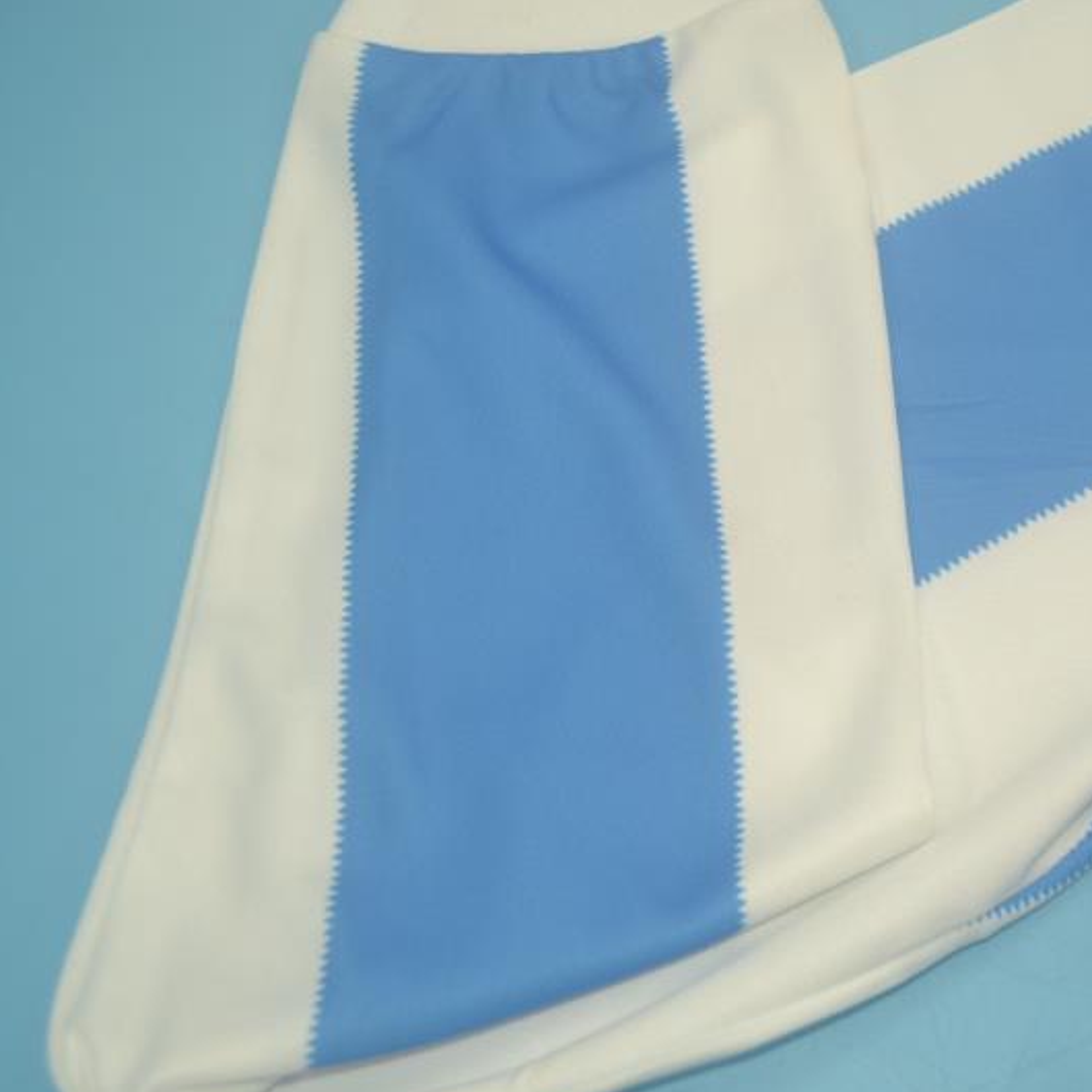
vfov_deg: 32.8
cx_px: 894
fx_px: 1856
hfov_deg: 31.8
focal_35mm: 52
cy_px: 507
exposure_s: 1/200
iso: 200
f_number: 3.8
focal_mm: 20
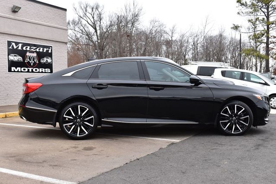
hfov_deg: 45.0
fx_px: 333
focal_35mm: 44
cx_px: 138
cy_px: 92
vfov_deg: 30.8
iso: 400
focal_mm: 29
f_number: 9
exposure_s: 1/100
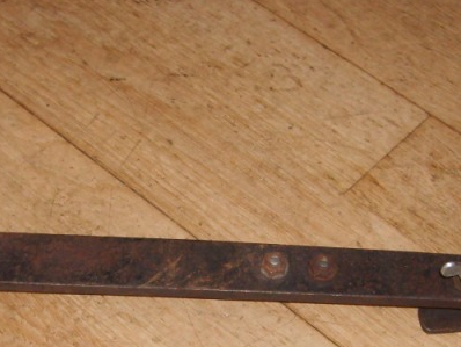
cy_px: 290
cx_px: 212
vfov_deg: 16.3
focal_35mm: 90
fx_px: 1199
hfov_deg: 21.8
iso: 100
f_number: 2.8
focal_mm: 5.8
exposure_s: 1/45
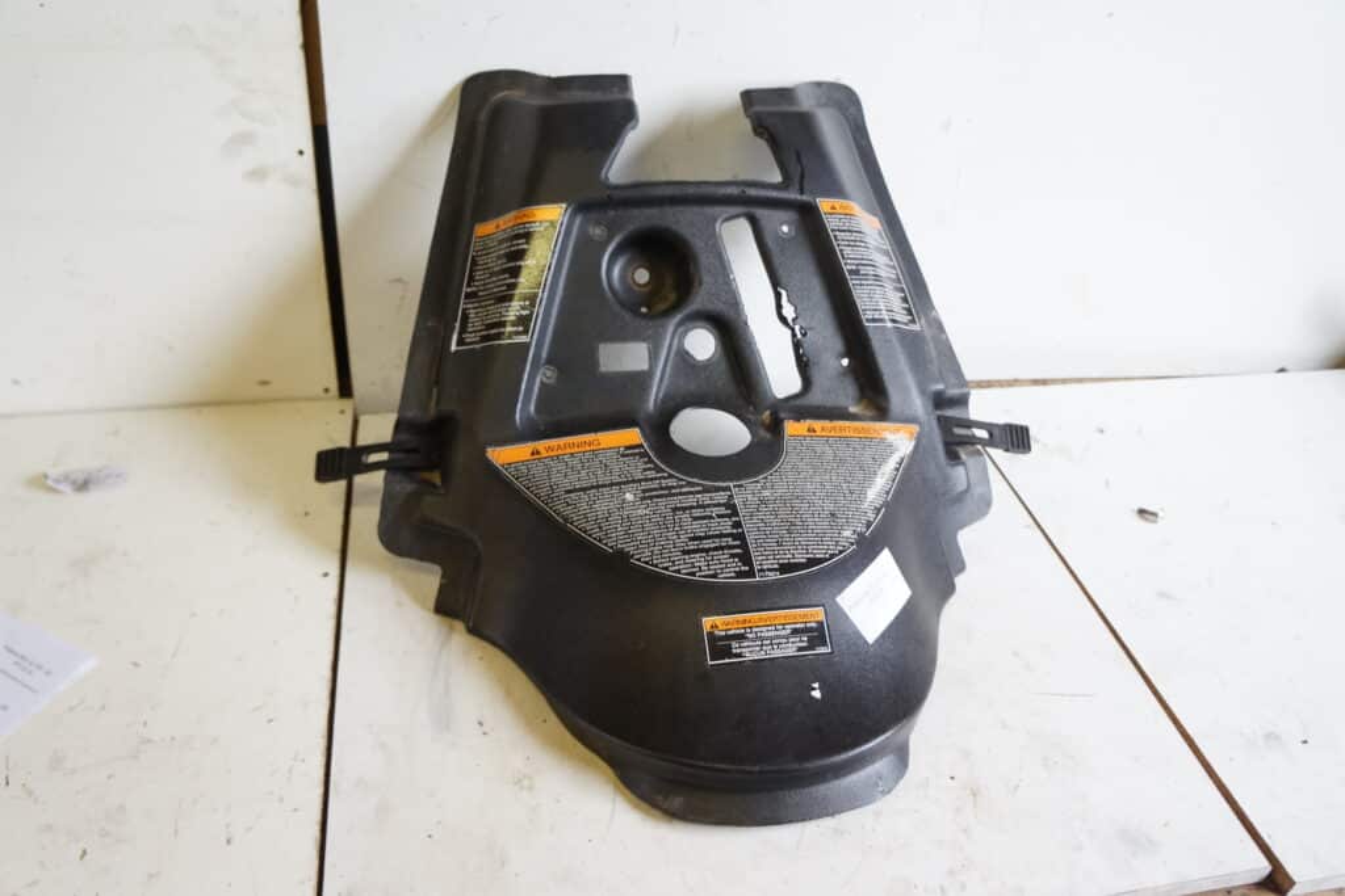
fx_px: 1009
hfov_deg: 67.4
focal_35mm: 27
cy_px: 448
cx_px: 672
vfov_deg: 47.9
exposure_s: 1/80
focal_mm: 18
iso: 800
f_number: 3.5
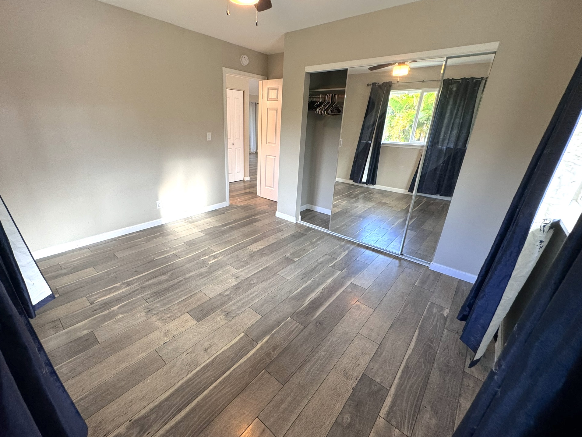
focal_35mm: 15
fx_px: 252
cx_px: 271
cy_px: 215
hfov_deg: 98.0
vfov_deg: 81.8
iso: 200
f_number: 2.2
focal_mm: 2.22
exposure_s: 1/60
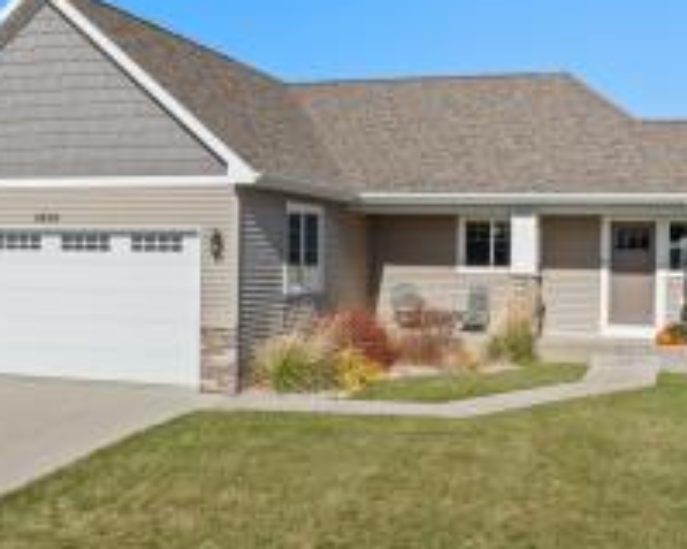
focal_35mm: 47
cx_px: 394
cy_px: 304
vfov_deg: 32.0
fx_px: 955
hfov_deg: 39.5
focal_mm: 12.29
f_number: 6.3
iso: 200
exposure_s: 1/400
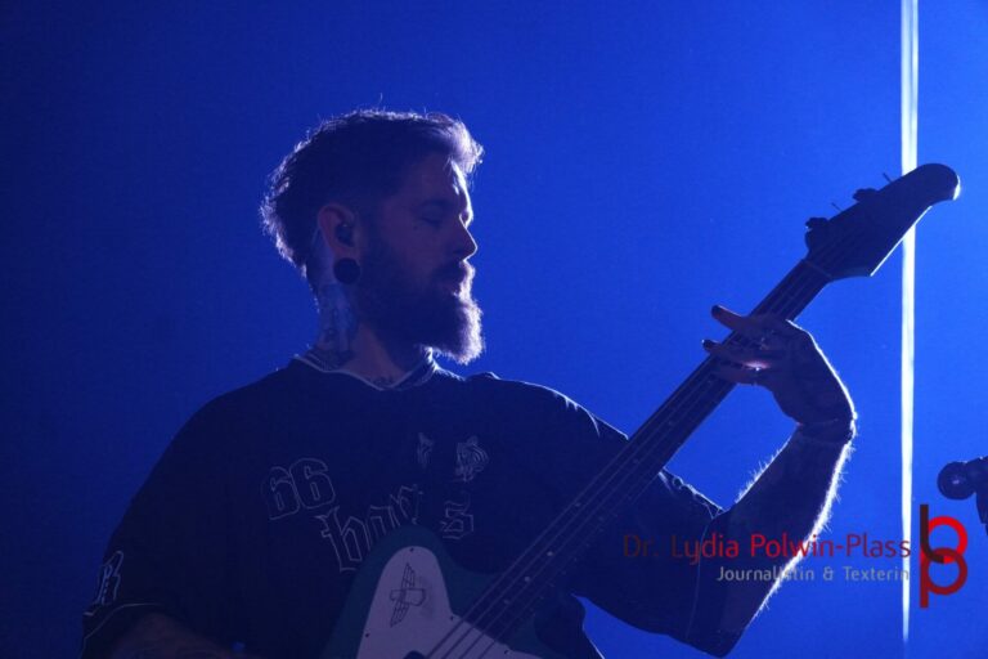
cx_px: 494
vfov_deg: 8.9
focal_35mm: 154
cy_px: 330
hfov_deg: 13.3
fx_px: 4240
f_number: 5.6
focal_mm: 103
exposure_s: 1/160
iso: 3200
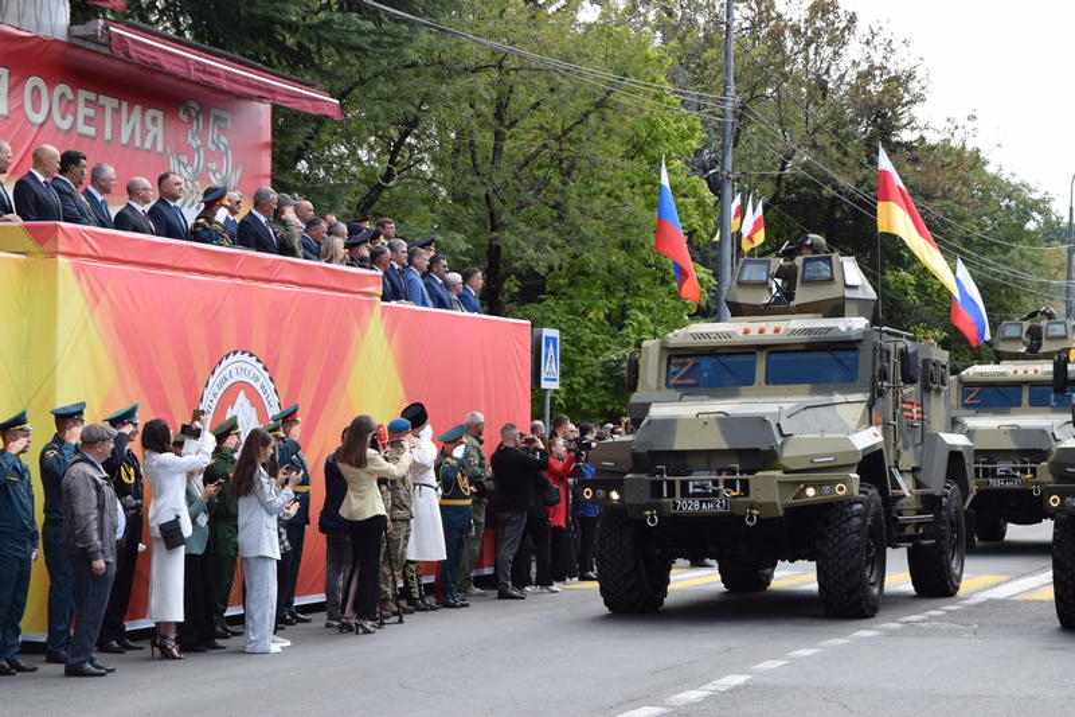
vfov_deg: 16.5
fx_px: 2463
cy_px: 358
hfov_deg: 24.6
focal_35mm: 82
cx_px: 538
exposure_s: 1/250
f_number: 8
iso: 320
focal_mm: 55
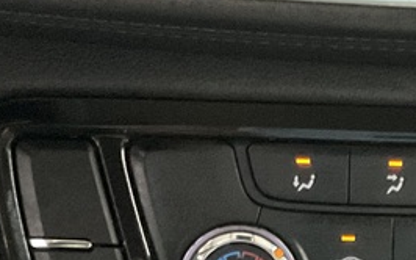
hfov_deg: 18.3
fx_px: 1258
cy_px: 417
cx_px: 405
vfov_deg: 11.2
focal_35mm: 111
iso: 500
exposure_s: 1/24
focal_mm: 3
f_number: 1.8
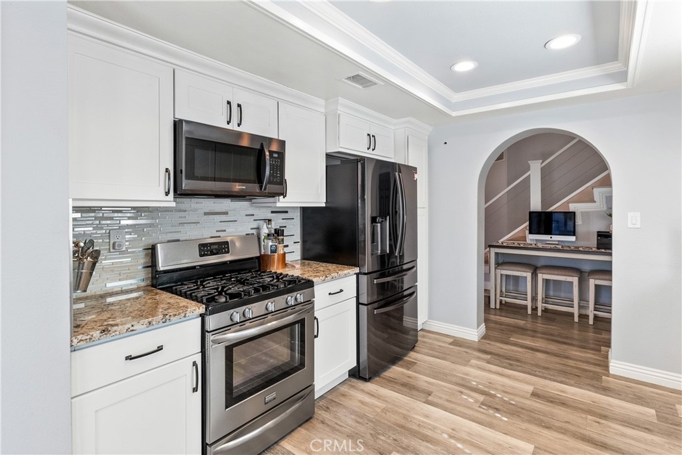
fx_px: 341
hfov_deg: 90.0
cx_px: 341
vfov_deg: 67.4
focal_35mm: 18
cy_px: 228
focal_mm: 12
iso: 640
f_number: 9
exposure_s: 1/13
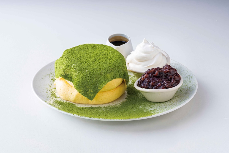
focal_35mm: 105
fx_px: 668
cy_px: 76
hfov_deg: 19.5
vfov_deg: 13.0
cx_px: 114
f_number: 16
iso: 64
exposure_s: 1/125
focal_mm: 105
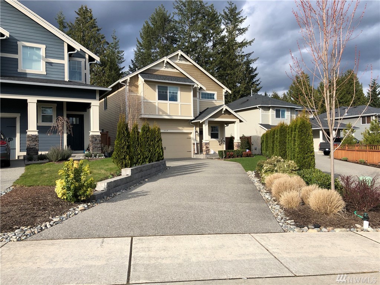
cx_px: 190
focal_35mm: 28
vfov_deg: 49.7
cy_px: 142
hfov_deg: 63.4
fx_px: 307
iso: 20
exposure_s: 1/1350
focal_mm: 4
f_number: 1.8
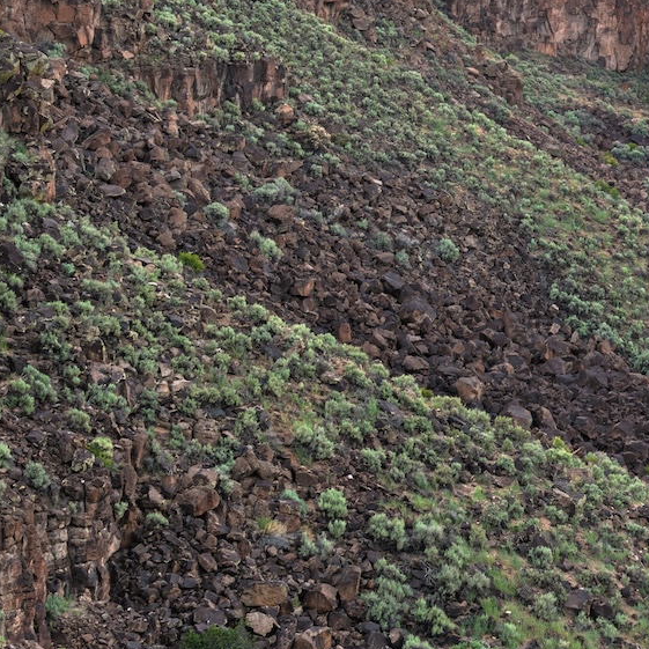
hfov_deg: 10.9
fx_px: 3054
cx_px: 1348
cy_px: -123
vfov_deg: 11.9
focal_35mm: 144
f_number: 11
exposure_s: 15
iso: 64
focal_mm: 38
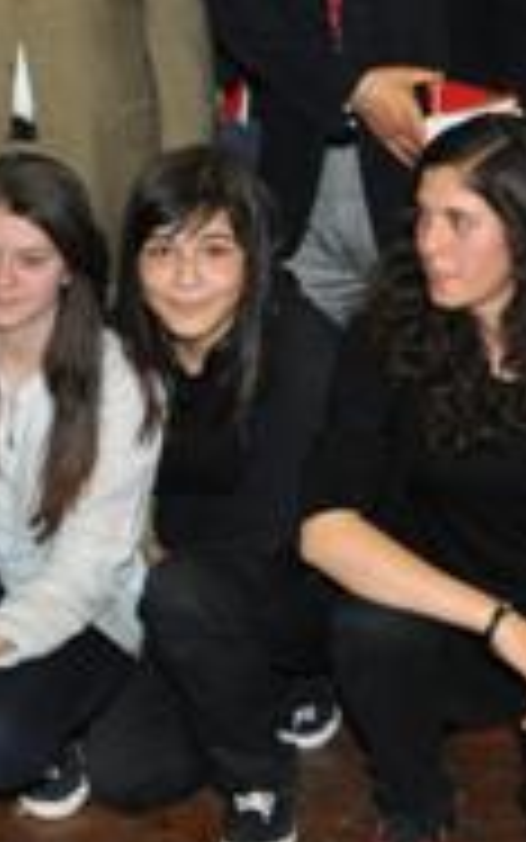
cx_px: -522
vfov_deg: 21.6
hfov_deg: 12.3
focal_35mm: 94
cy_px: 83
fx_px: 2154
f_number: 4
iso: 800
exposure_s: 1/60
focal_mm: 18
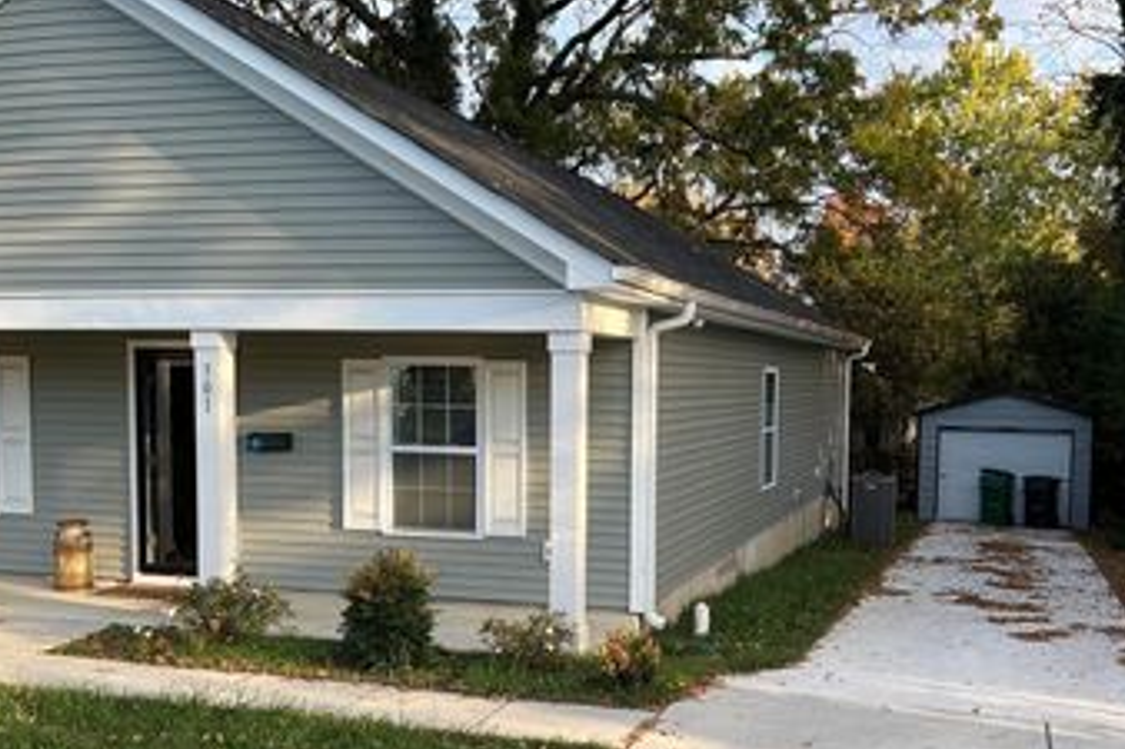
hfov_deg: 48.4
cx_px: 632
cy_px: 481
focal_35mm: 40
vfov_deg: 33.2
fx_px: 1249
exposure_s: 1/700
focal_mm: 5.7
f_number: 1.5
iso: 50
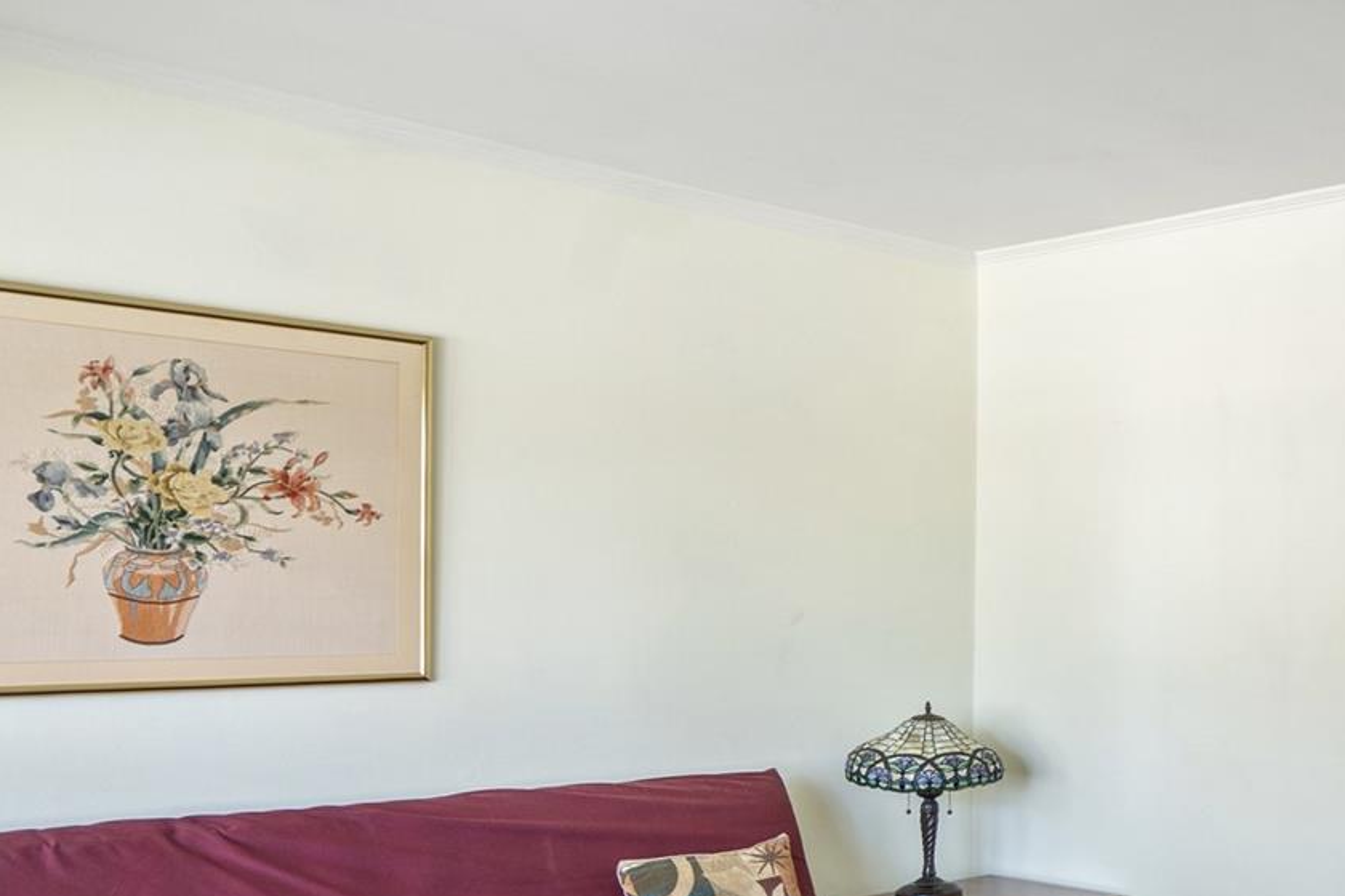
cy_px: 578
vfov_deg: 34.0
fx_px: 1457
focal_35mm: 39
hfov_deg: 39.1
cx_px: 1534
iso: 500
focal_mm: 16
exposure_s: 1/10
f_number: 5
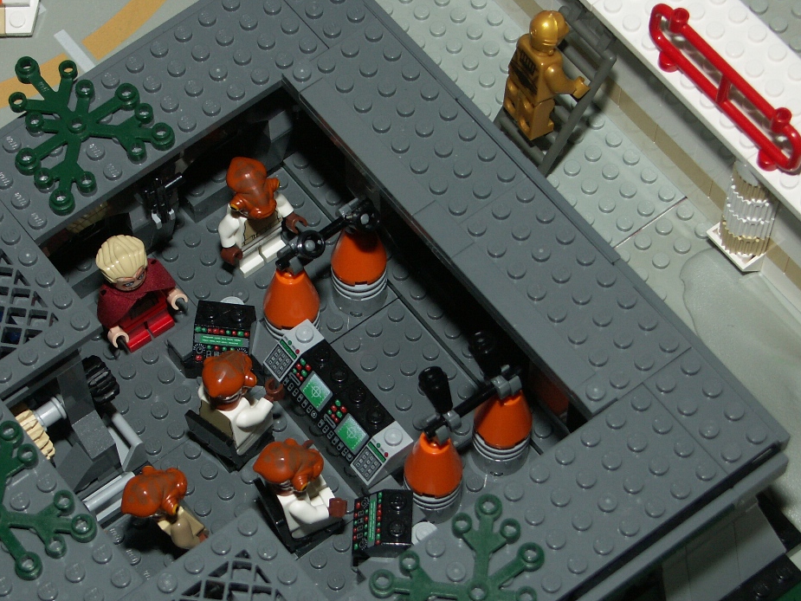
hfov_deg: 20.2
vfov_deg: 15.2
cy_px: 452
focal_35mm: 97
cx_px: 262
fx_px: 2245
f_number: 3.2
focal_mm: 14.05
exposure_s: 1/50
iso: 100
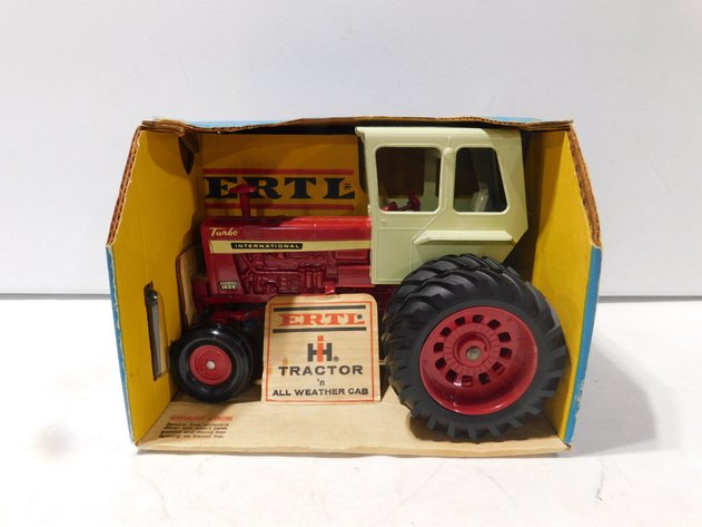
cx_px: 351
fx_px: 466
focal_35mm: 23
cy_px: 264
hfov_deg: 73.9
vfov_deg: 58.9
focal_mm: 4
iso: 200
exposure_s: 1/30
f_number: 3
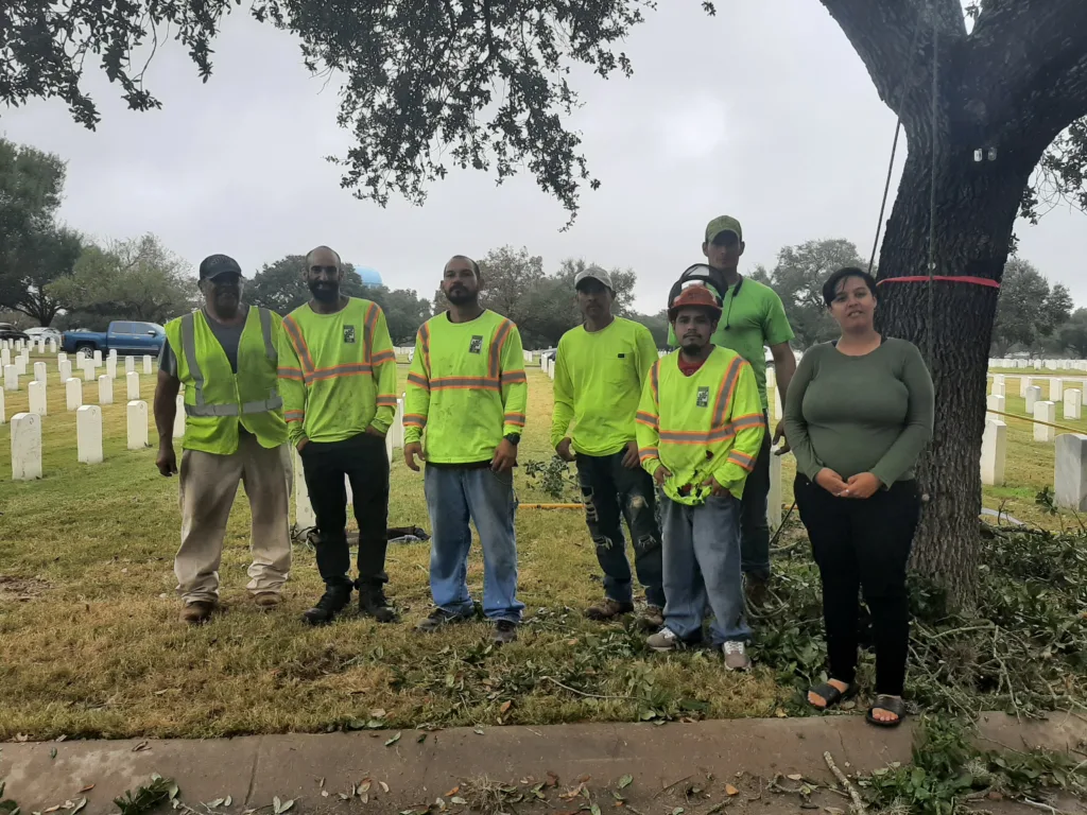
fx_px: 816
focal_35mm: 26
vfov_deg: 53.1
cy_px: 408
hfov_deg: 67.3
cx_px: 544
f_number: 1.7
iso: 40
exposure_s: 1/552
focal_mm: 3.93
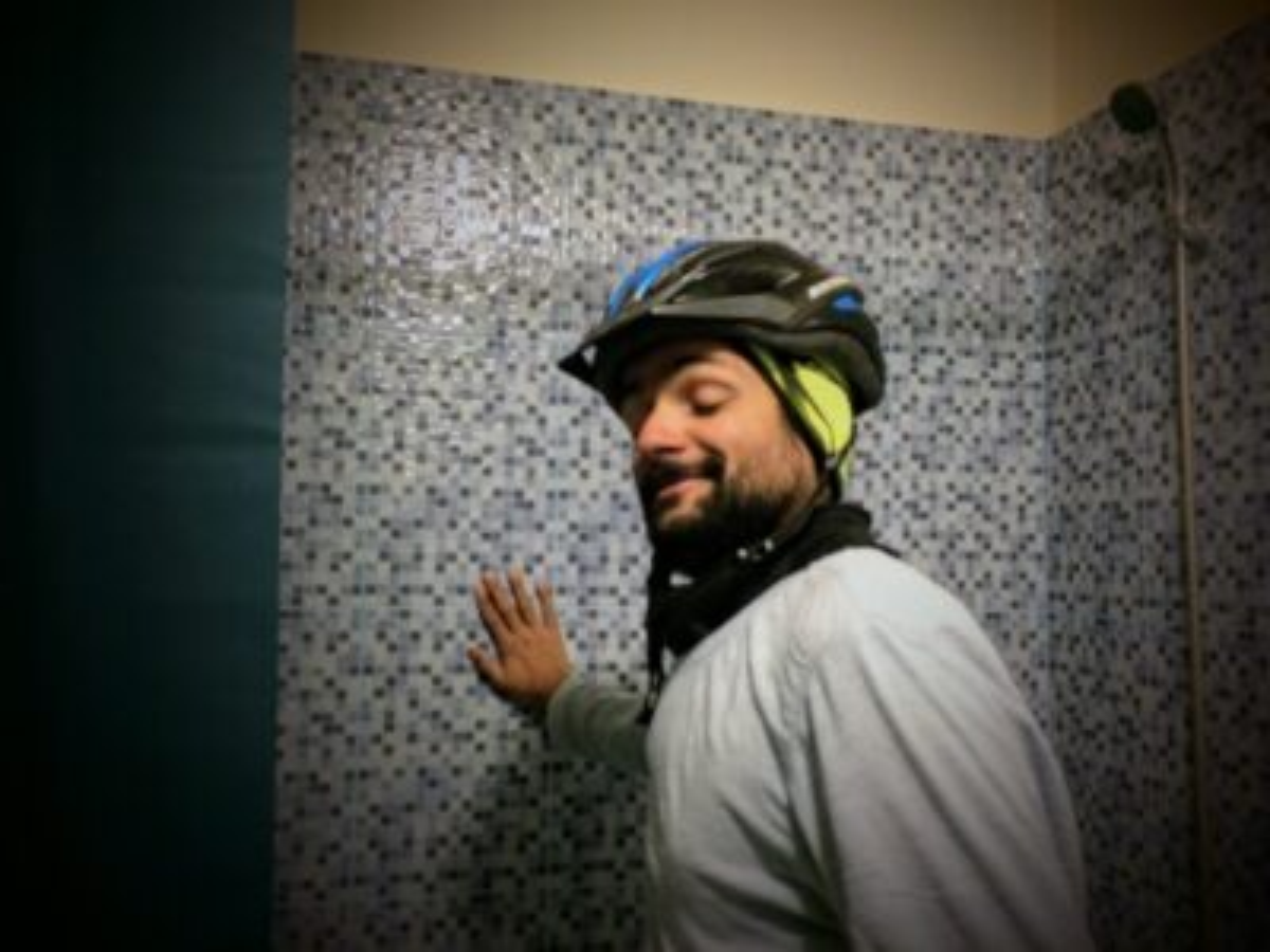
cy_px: 476
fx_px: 1064
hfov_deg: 61.7
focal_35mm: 29
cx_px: 635
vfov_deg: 48.2
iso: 400
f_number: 2.2
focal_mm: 4.15
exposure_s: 1/17
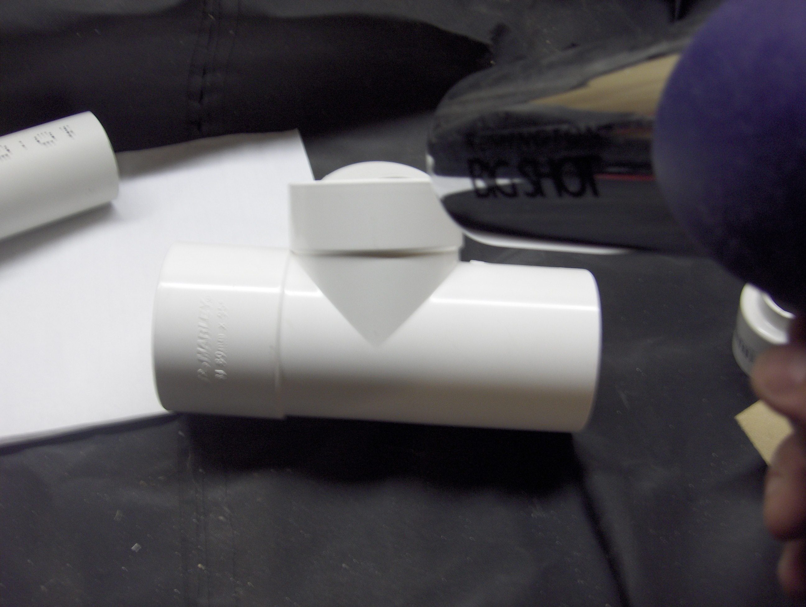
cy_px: 304
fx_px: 909
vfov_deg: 36.9
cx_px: 403
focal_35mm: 39
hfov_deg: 47.8
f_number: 2.8
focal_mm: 8
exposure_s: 1/17.5
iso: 200
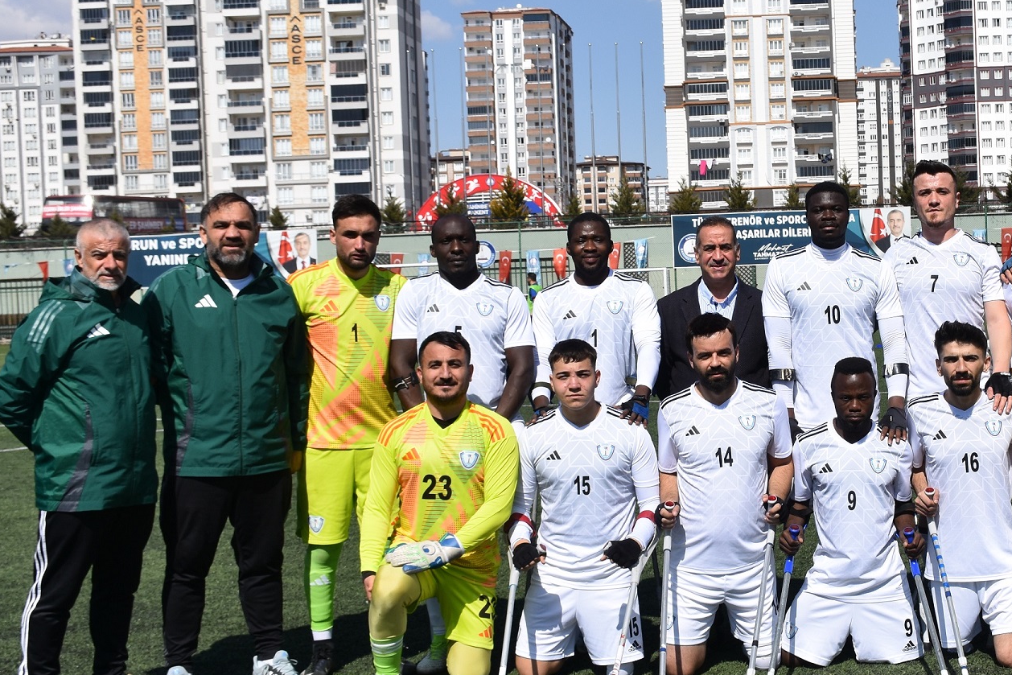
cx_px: 811
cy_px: 337
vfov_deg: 23.0
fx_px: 1659
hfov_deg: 33.0
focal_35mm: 59
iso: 125
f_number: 8
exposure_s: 1/500
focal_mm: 22
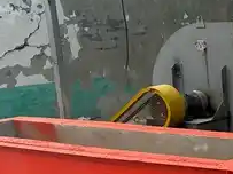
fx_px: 572
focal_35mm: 85
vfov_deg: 17.2
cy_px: 141
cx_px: 344
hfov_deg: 20.0
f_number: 1.78
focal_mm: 6.86
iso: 80
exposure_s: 1/1495
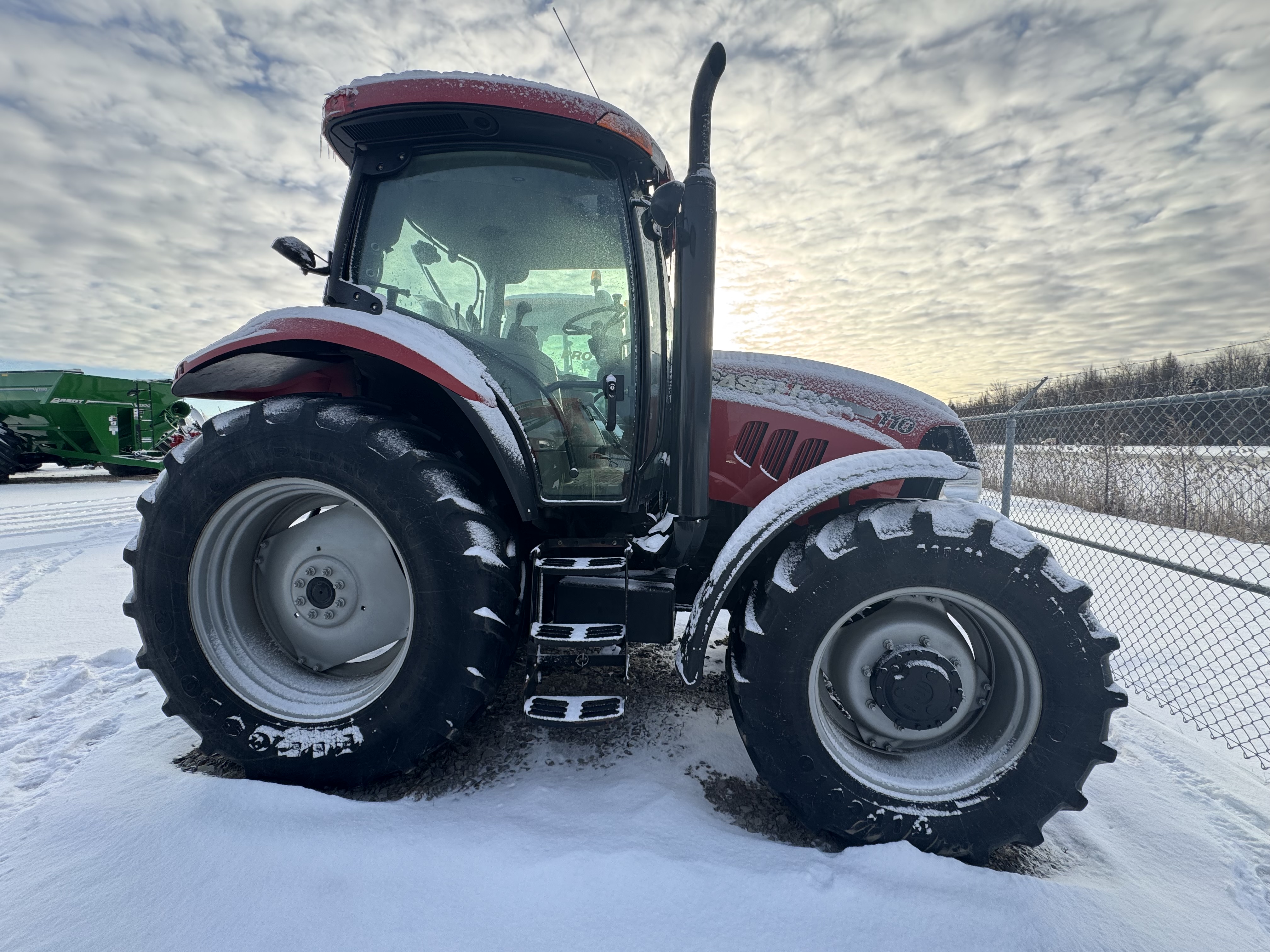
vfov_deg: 85.7
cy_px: 476
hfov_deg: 102.1
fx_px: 514
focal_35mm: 14
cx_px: 635
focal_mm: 2.22
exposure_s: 1/428
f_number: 2.2
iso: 40
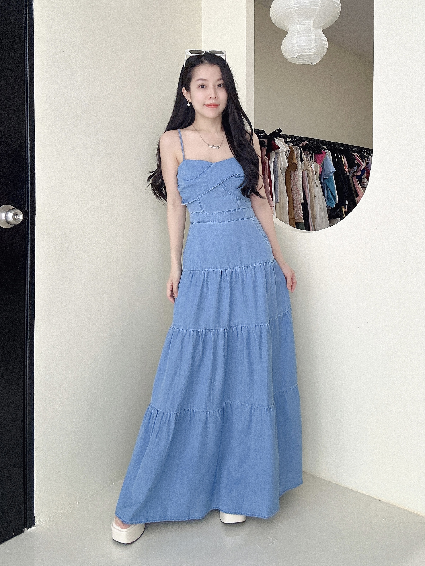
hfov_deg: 58.9
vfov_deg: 73.9
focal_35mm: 23
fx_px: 377
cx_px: 212
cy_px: 283
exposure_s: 1/65
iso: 80
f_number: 1.9
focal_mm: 2.69
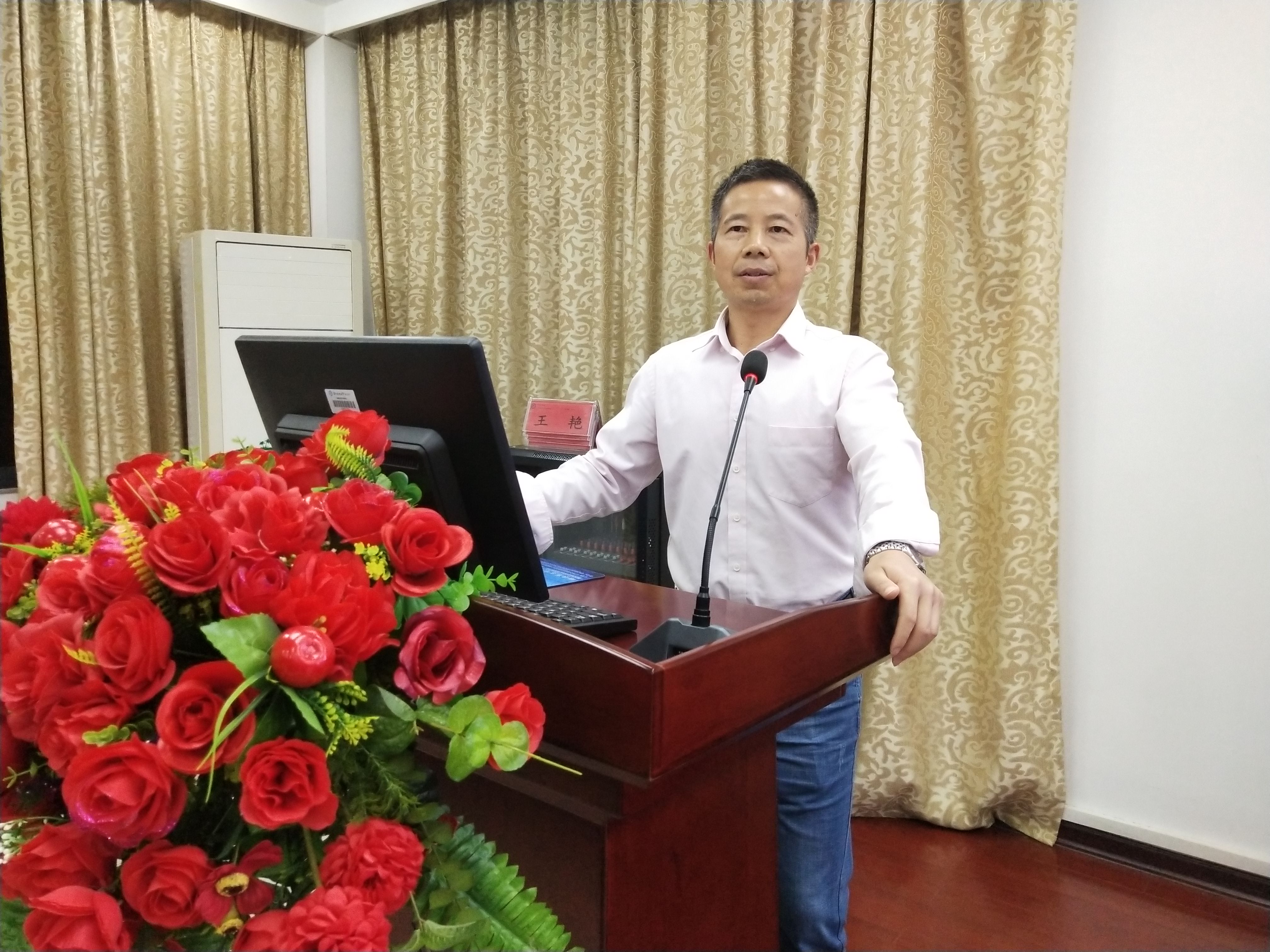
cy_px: 476
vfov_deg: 46.8
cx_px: 635
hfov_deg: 60.0
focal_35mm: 30
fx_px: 1101
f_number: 1.8
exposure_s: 1/50
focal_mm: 3.95
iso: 370
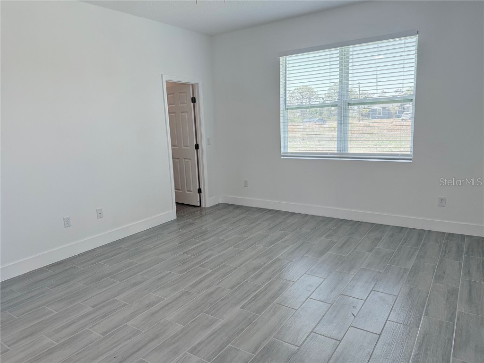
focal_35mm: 24
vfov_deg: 56.8
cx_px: 242
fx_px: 336
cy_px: 182
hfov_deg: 71.6
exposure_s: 1/243
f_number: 1.78
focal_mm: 6.76
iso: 100
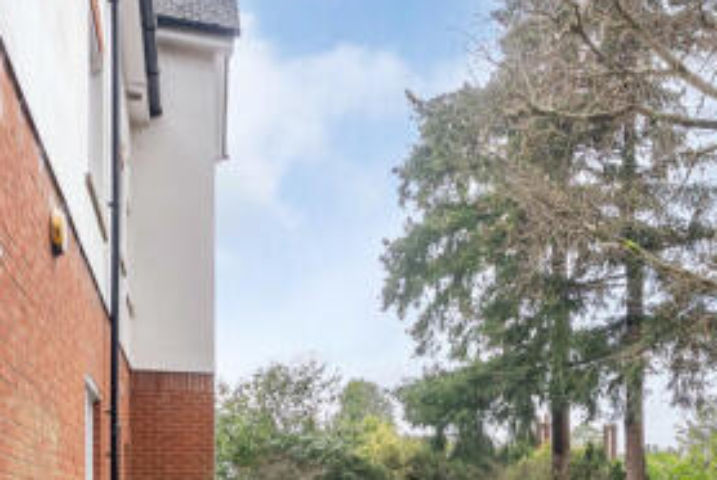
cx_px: 567
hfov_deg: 46.1
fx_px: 797
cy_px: 533
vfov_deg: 29.9
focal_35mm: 40
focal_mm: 17
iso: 2000
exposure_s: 1/80
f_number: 7.1
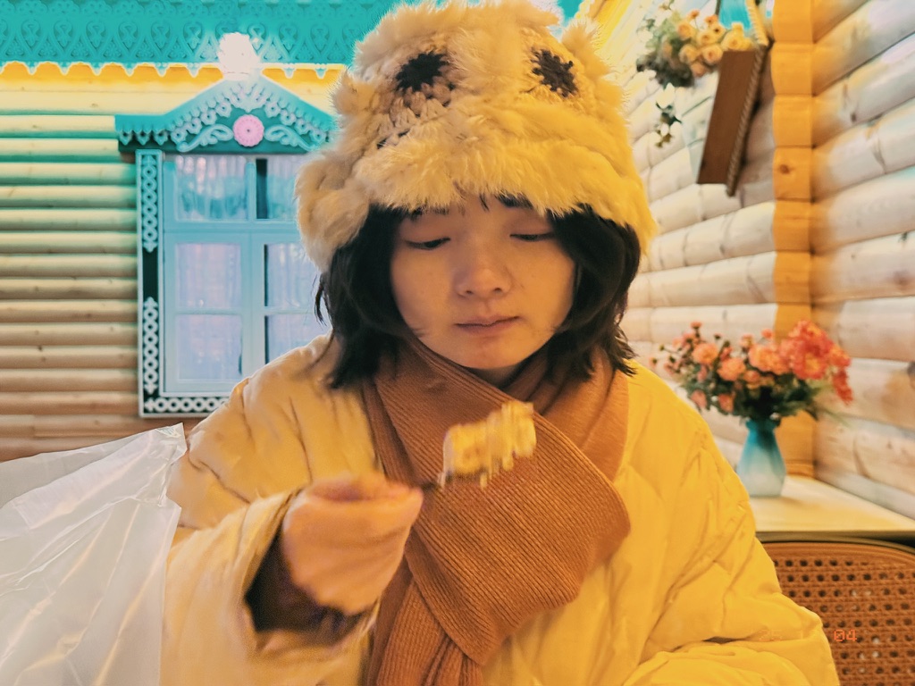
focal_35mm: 48
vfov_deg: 30.3
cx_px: 458
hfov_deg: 39.7
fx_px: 1269
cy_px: 343
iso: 640
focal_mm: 6.76
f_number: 1.78
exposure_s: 1/20
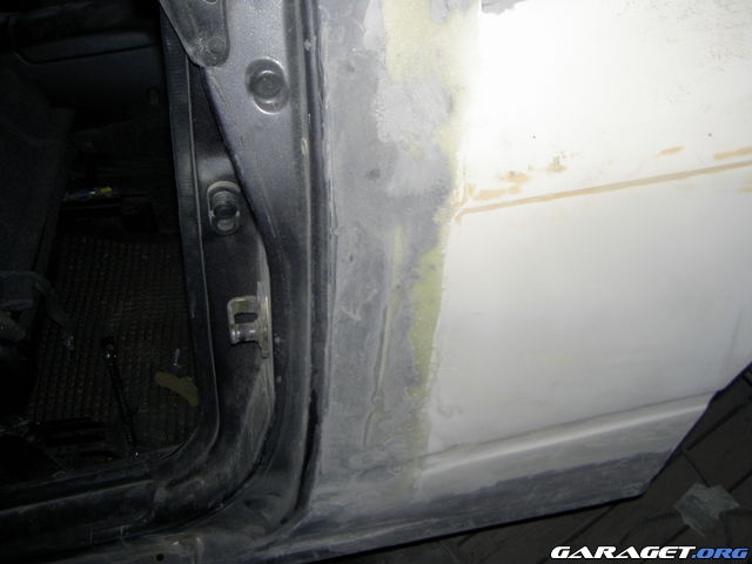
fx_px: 847
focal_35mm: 39
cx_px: 376
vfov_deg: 36.8
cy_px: 282
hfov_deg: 47.9
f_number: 2.8
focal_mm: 8
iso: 100
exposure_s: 1/60
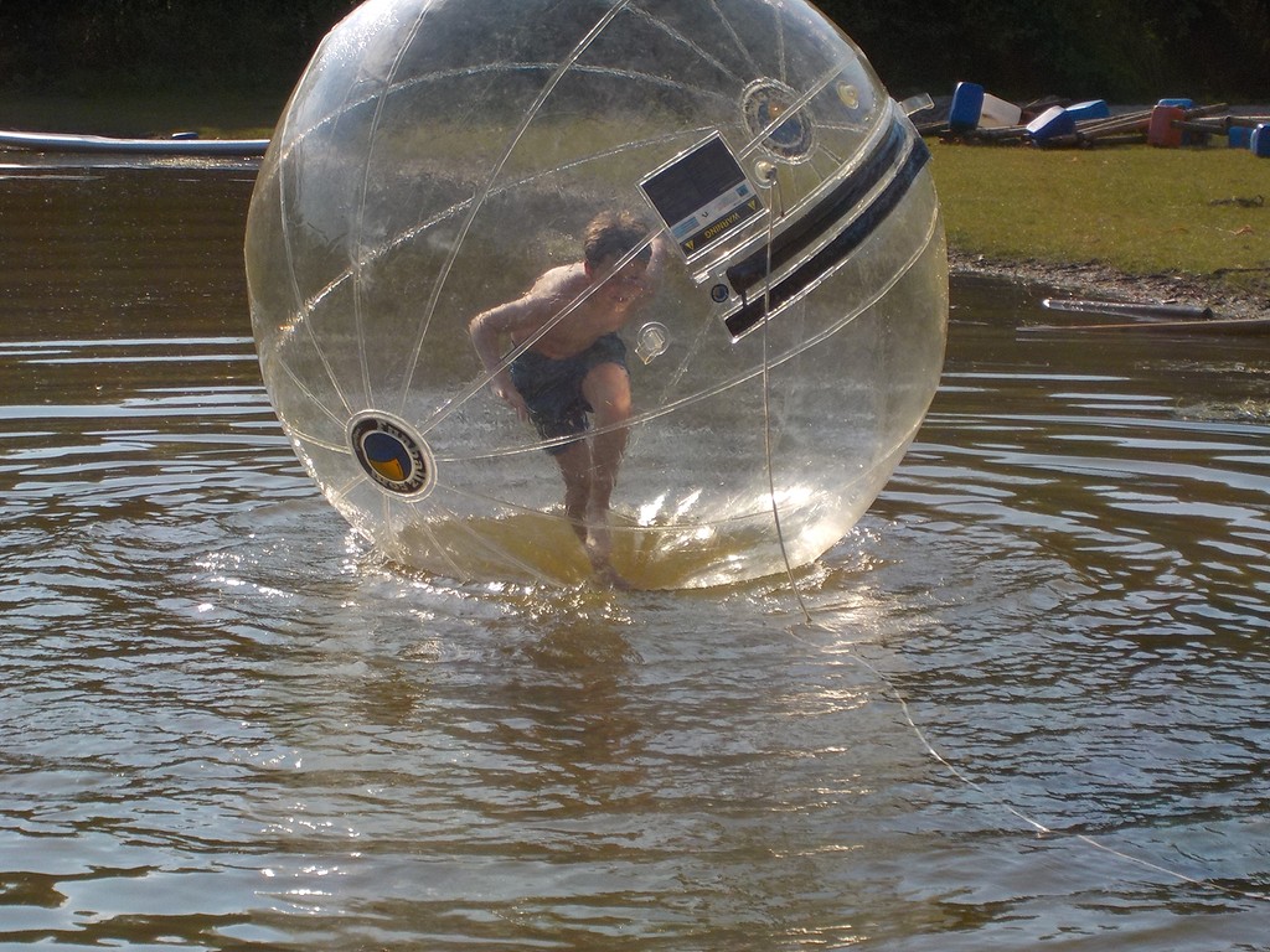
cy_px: 476
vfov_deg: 16.4
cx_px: 635
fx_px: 3302
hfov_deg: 21.8
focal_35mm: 90
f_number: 5.9
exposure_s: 1/640
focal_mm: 12.3
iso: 125
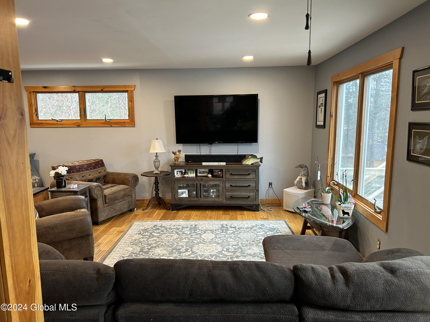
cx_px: 215
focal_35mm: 26
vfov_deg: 53.1
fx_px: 323
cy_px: 161
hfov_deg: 67.3
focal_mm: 5.7
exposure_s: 1/60
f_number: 1.5
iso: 100
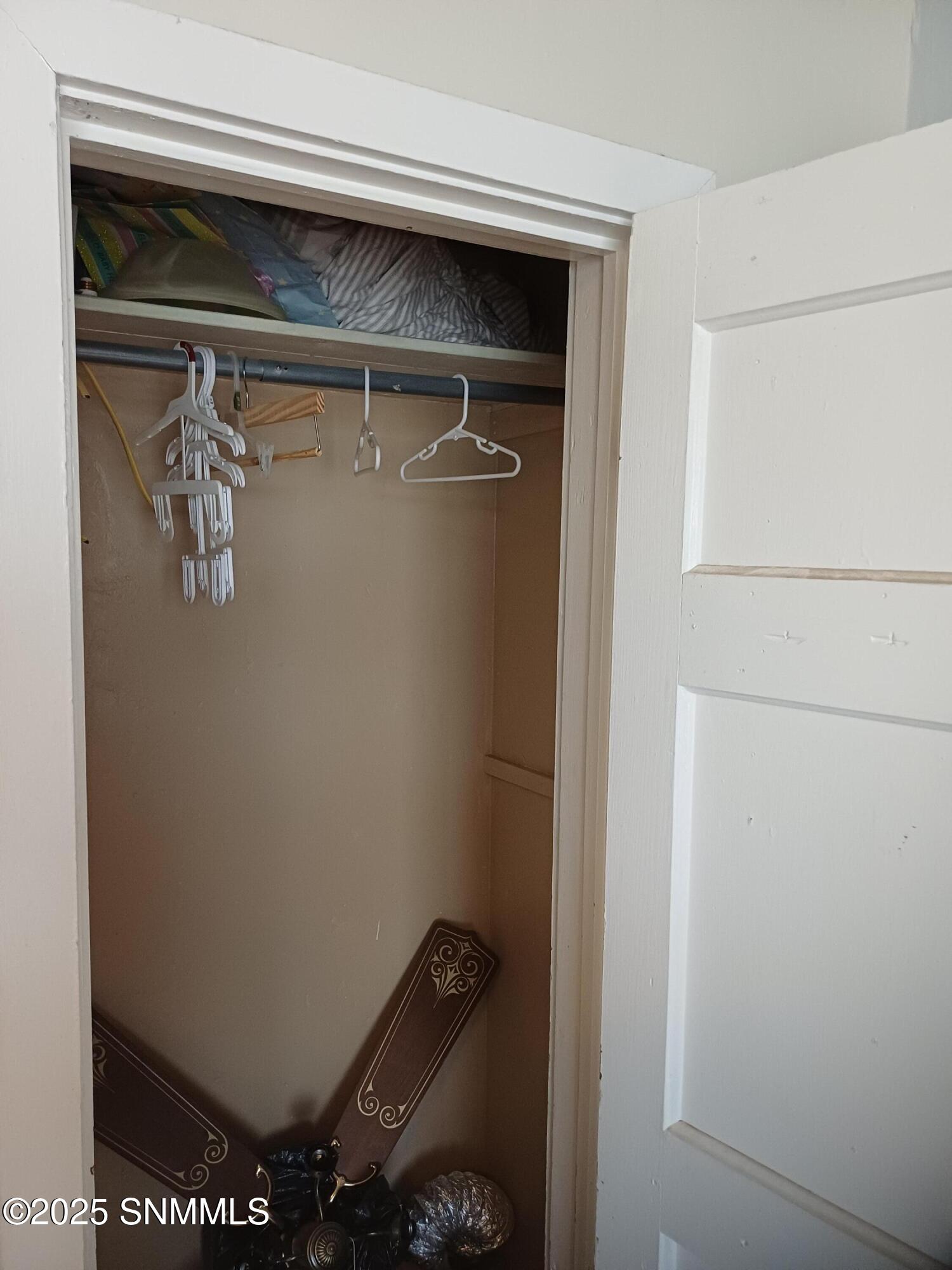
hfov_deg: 54.9
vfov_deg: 69.4
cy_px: 635
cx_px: 476
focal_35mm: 25
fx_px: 917
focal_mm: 4.65
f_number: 1.8
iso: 400
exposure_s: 1/33.3
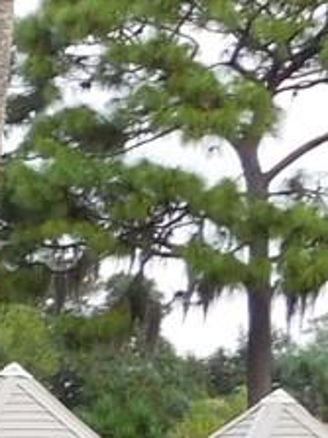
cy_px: 674
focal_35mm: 215
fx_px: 2719
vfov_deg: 9.0
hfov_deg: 5.6
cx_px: -1127
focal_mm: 5.3
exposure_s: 1/250
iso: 125
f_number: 3.2
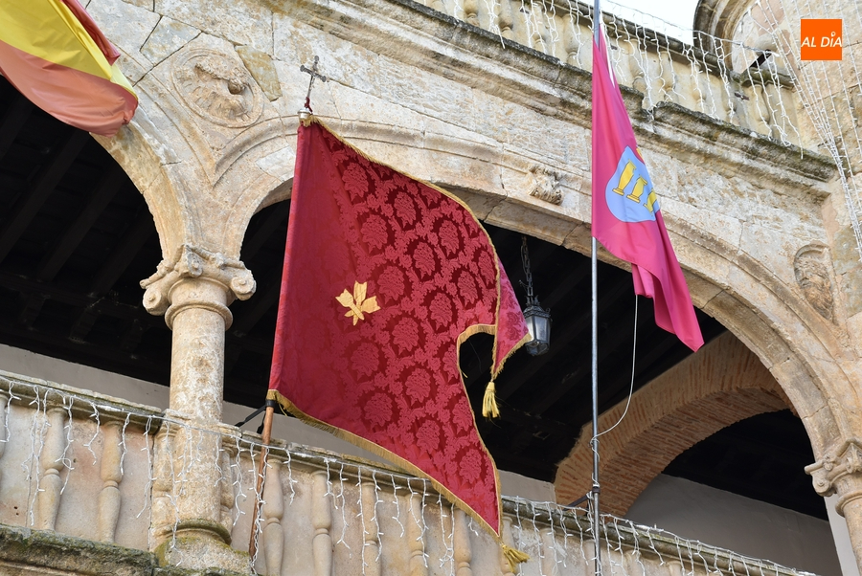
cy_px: 288
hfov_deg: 27.0
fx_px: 1798
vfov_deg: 18.2
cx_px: 431
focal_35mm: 75
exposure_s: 1/160
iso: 400
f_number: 6.3
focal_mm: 50
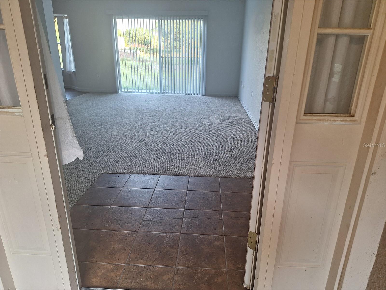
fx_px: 256
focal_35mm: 23
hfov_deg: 73.9
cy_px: 145
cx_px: 193
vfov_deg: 58.9
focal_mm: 5.54
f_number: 1.8
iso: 50
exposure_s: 1/40
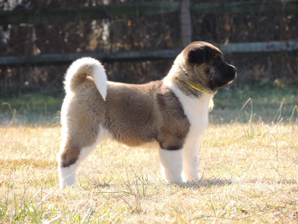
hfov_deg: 4.0
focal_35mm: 500
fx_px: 4304
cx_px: 149
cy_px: 112
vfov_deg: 3.0
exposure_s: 1/125
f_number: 4.9
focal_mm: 89.1
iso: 100
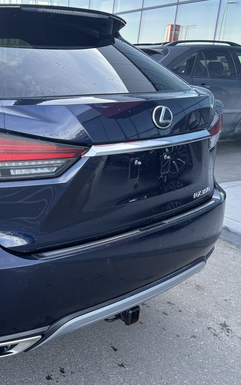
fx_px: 410
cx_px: -23
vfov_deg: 50.4
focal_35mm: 39
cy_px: 188
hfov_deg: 29.6
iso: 40
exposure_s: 1/171
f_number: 1.6
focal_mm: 5.96
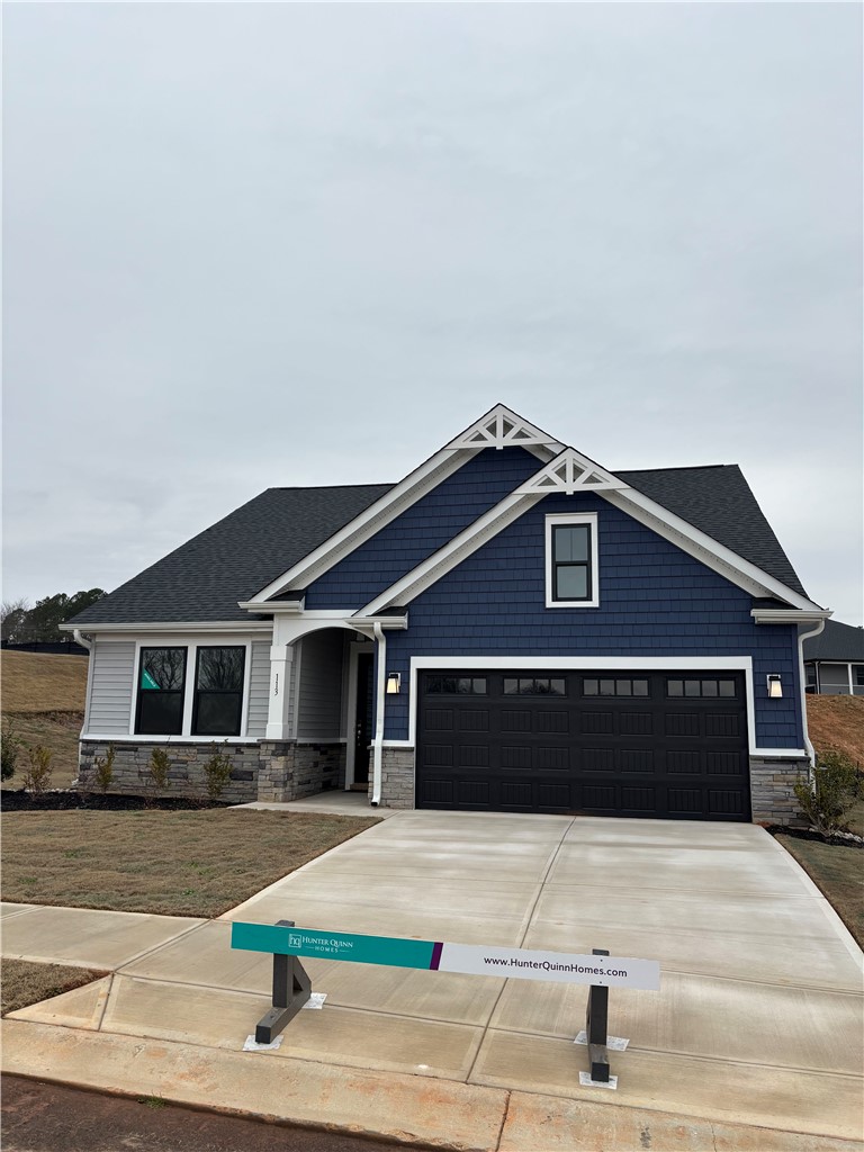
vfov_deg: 67.3
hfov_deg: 53.1
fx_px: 865
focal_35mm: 26
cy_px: 576
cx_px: 432
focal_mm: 5.96
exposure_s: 1/1068
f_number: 1.6
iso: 50
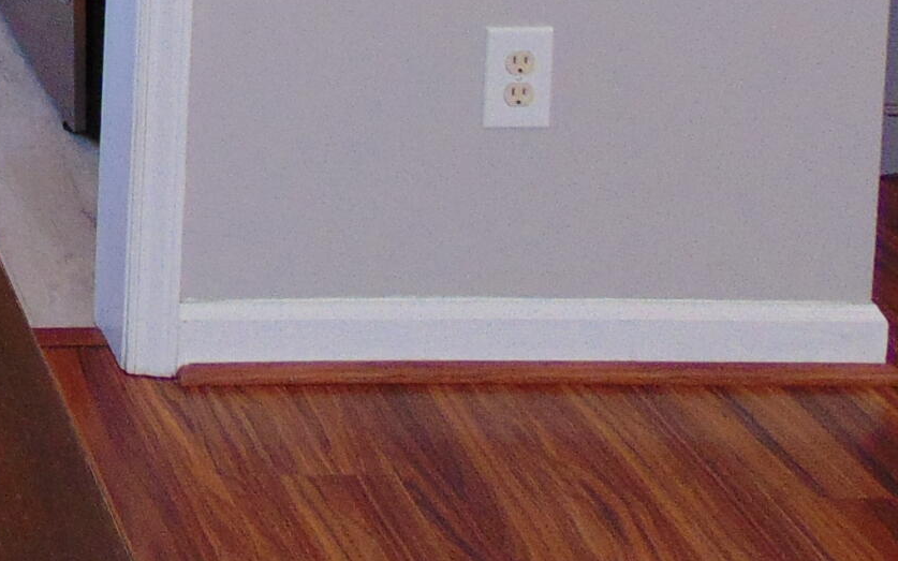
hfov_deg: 19.0
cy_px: -600
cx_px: -480
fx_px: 2325
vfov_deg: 12.1
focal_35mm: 95
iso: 100
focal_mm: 4.5
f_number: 3
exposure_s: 1/30
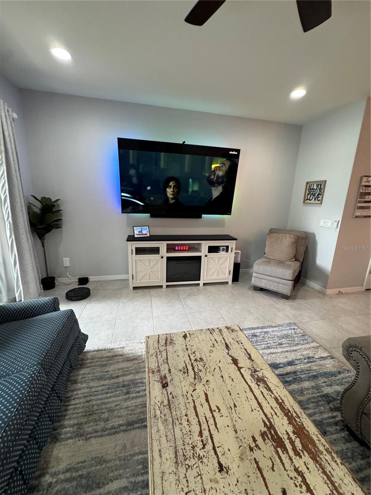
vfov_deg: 102.1
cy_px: 248
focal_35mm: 14
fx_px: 200
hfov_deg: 85.7
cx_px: 186
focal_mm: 2.22
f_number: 2.2
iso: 250
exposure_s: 1/60
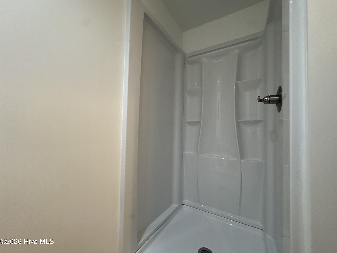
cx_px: 168
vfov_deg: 85.7
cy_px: 126
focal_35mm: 14
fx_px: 136
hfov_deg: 102.1
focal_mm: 2.22
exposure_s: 1/120
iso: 320
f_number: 2.2
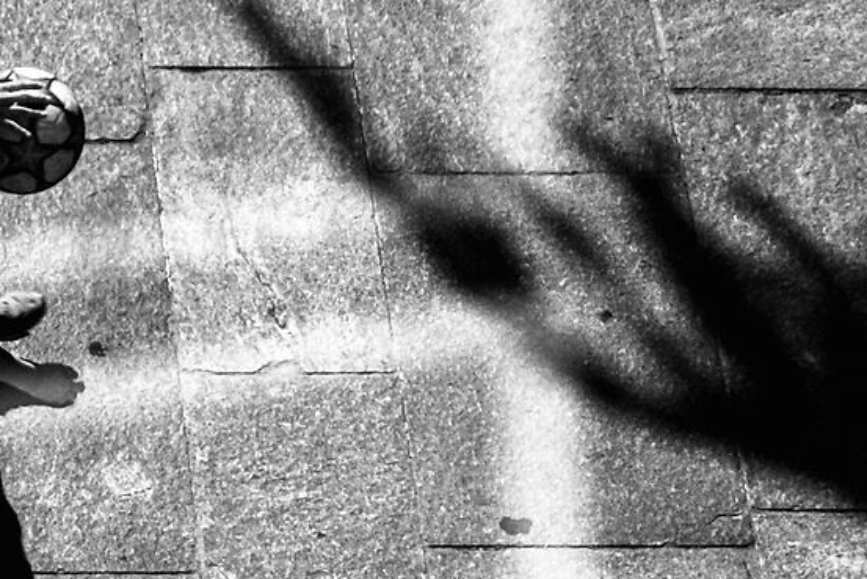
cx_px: -527
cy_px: 453
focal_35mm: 282
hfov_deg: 7.2
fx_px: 6793
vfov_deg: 4.9
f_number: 5.6
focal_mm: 43.2
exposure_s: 1/250
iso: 200
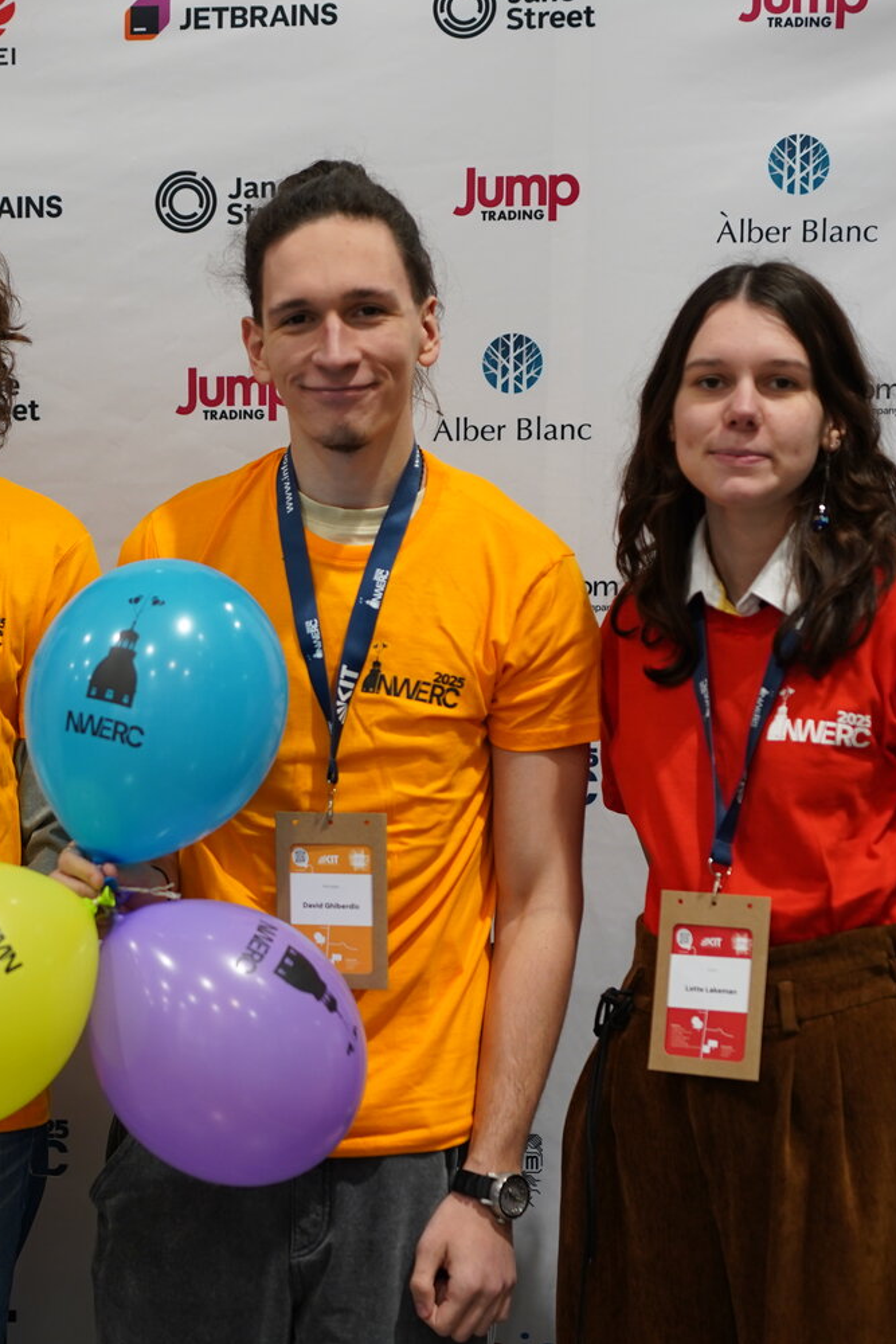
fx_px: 3023
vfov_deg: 25.1
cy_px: 698
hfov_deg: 16.6
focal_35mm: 81
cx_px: 99
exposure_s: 1/125
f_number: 2
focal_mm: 50
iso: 640
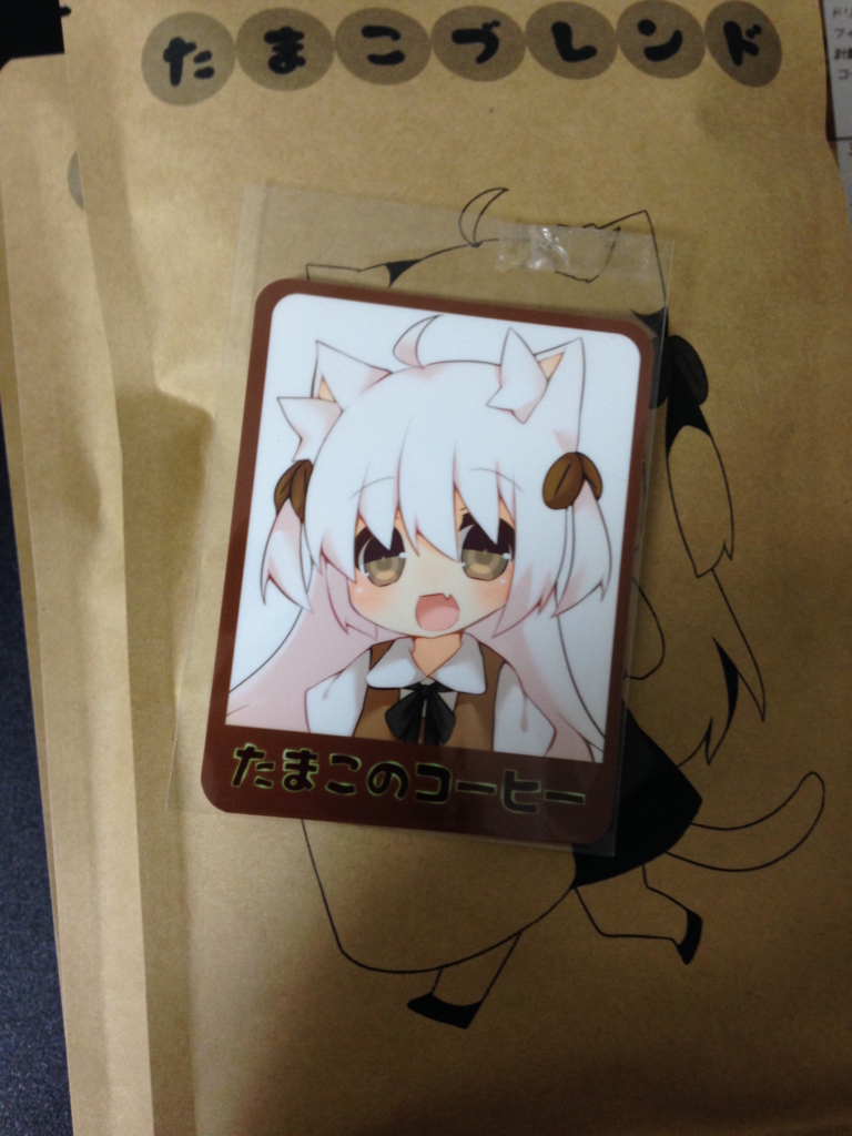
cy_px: 568
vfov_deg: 55.4
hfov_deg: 42.9
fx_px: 1083
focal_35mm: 33
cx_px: 426
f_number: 2.4
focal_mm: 4.12
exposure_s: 1/20
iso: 100
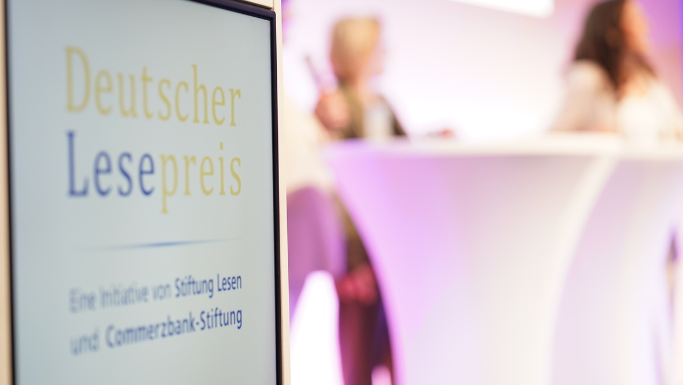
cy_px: 176
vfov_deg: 13.4
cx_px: 344
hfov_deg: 23.7
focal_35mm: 90
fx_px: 1630
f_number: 2.8
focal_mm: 85
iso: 1600
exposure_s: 1/200
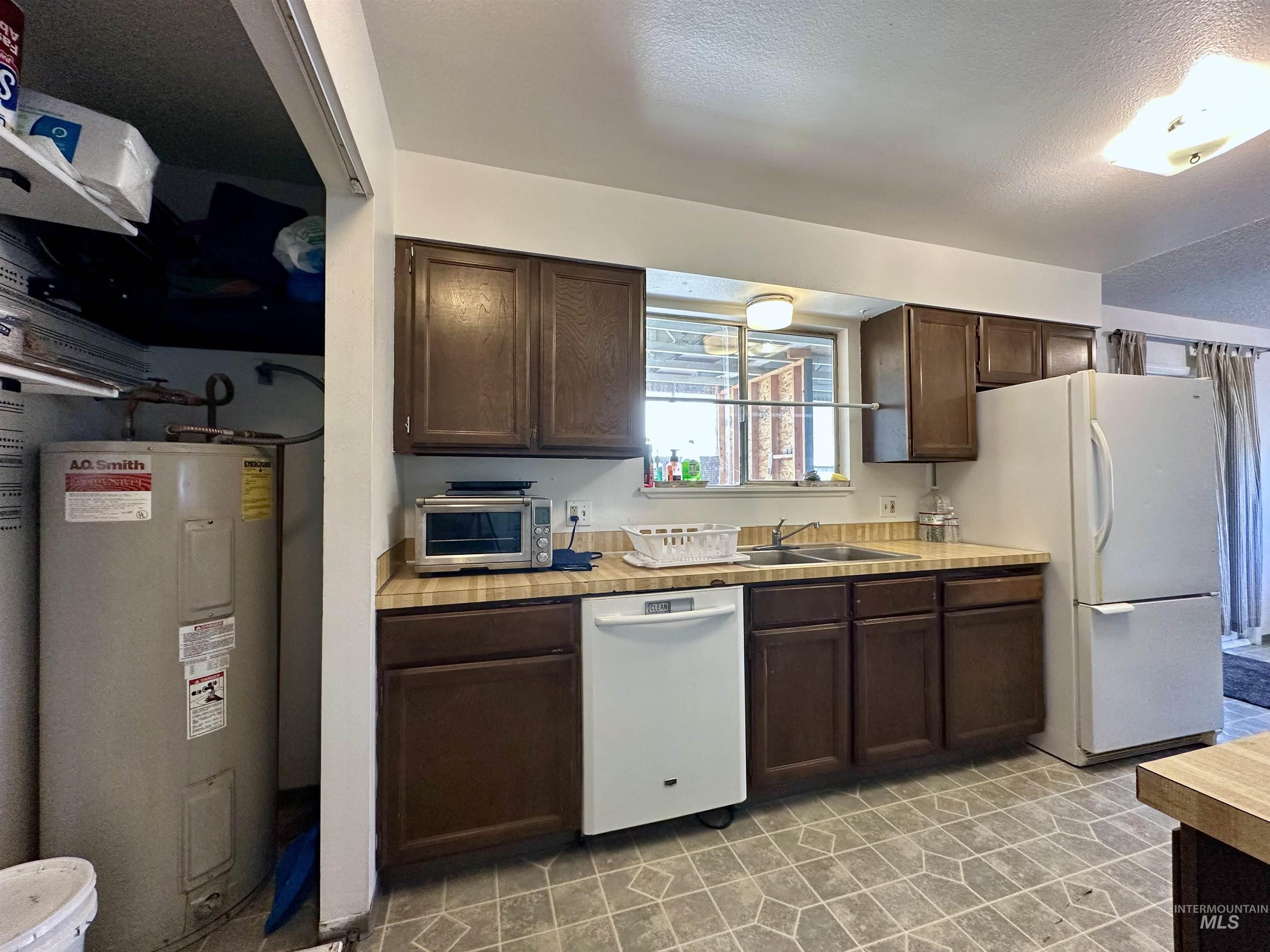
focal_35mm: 14
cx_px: 635
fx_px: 514
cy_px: 476
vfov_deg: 85.7
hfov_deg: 102.1
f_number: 2.2
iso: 200
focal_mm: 2.22
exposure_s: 1/99
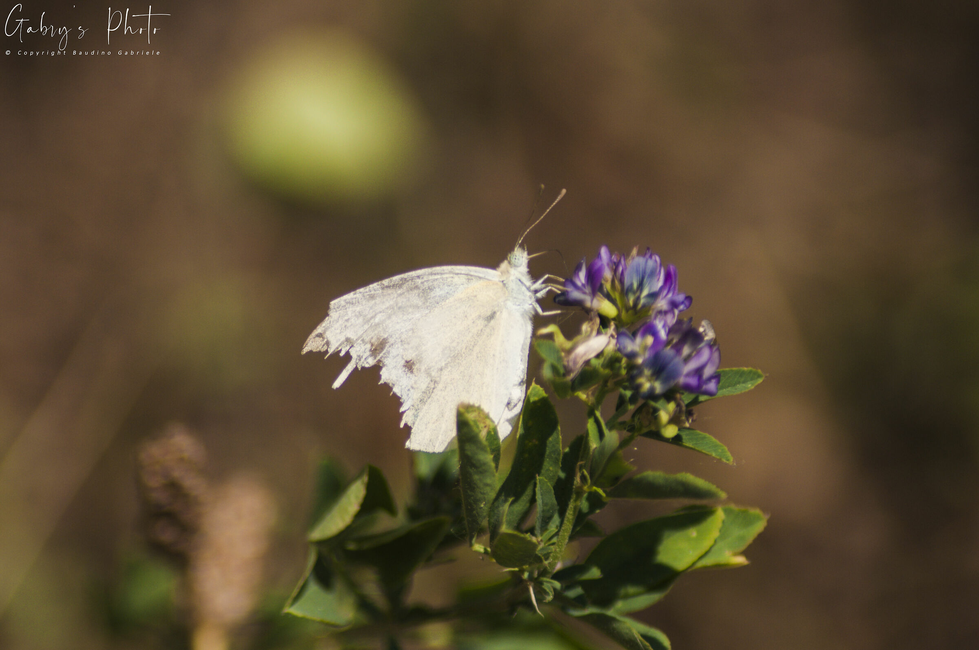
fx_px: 12222
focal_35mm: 450
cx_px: 490
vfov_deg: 3.0
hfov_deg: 4.6
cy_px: 325
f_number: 5.6
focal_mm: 300
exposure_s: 1/1600
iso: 250
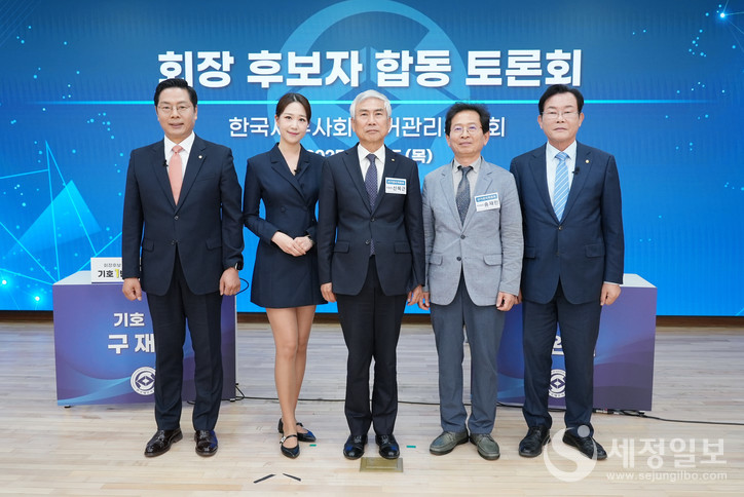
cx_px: 372
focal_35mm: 31
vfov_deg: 42.4
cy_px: 248
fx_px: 641
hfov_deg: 60.2
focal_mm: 31
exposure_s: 1/160
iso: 2000
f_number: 5.6
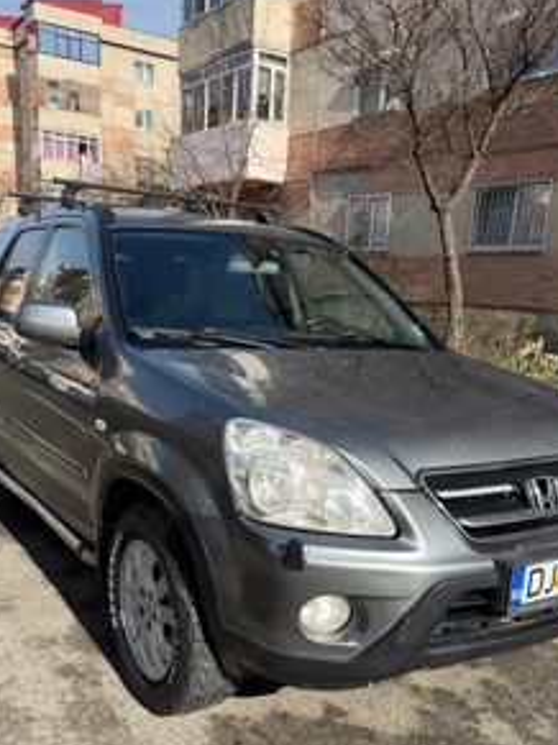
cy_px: 499
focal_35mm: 33
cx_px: 282
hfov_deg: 42.9
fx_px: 710
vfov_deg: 54.2
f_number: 1.78
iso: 125
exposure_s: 1/4673
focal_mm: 6.76
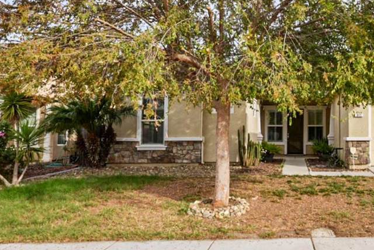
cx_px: 299
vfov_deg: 41.1
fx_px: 333
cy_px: 145
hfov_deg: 54.6
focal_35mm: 32
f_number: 8
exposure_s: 1/160
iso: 160
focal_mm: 16
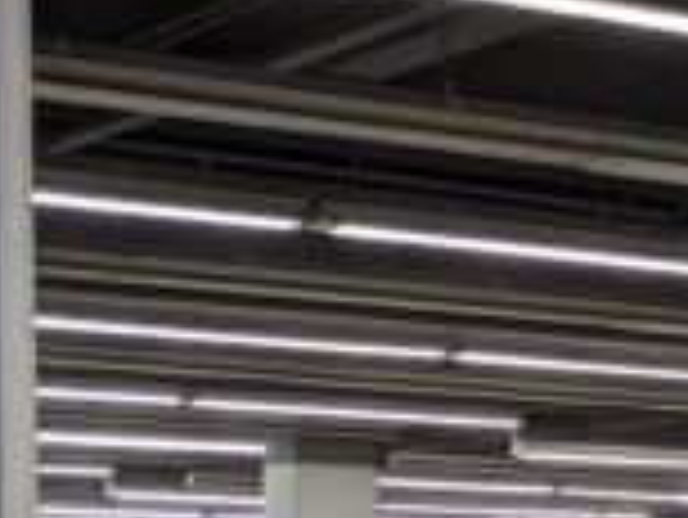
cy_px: 860
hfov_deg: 13.2
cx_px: 1021
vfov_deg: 10.1
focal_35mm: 141
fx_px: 2805
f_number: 1.73
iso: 54
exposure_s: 1/226
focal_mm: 4.38
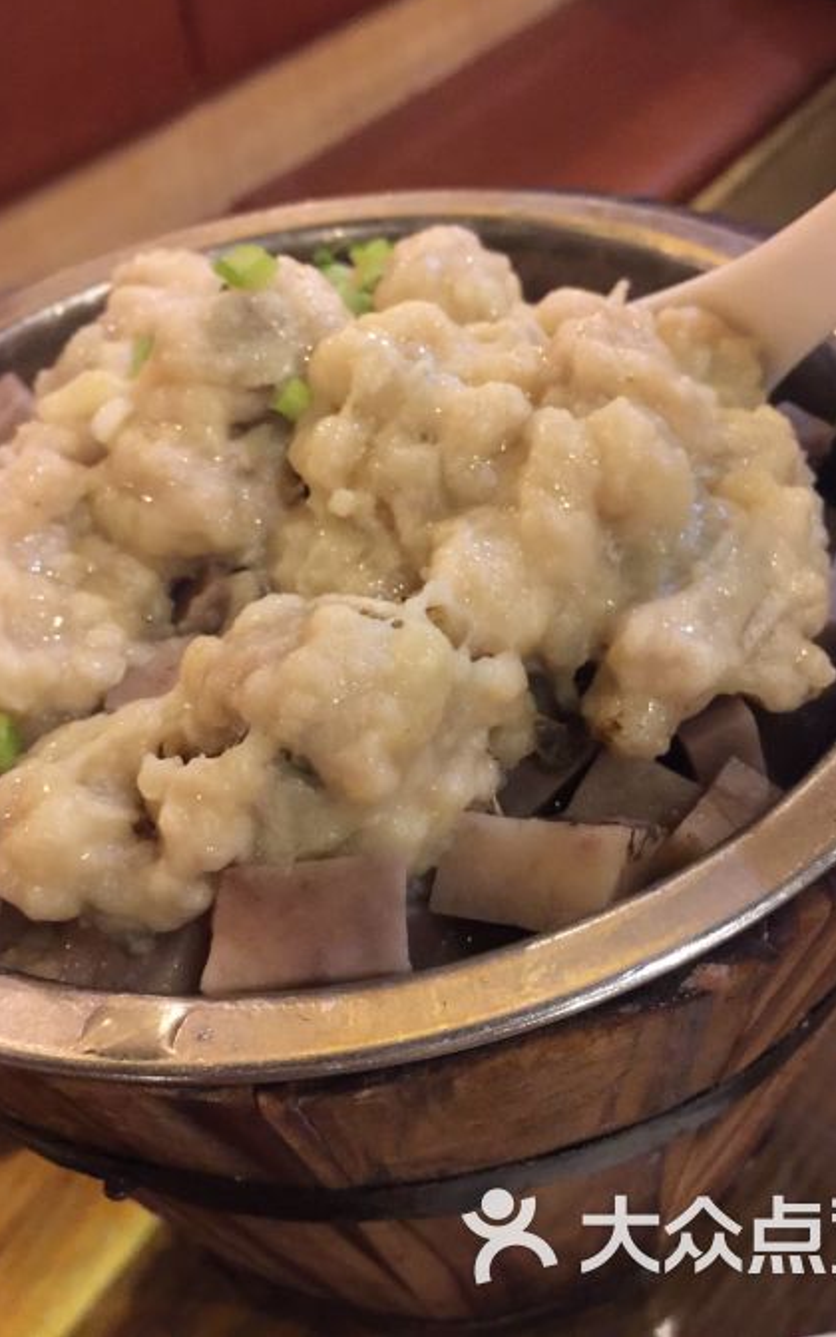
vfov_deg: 59.6
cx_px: 439
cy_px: 643
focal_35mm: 32
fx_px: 1167
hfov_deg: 39.4
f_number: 2.2
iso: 100
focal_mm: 4.15
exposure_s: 1/4
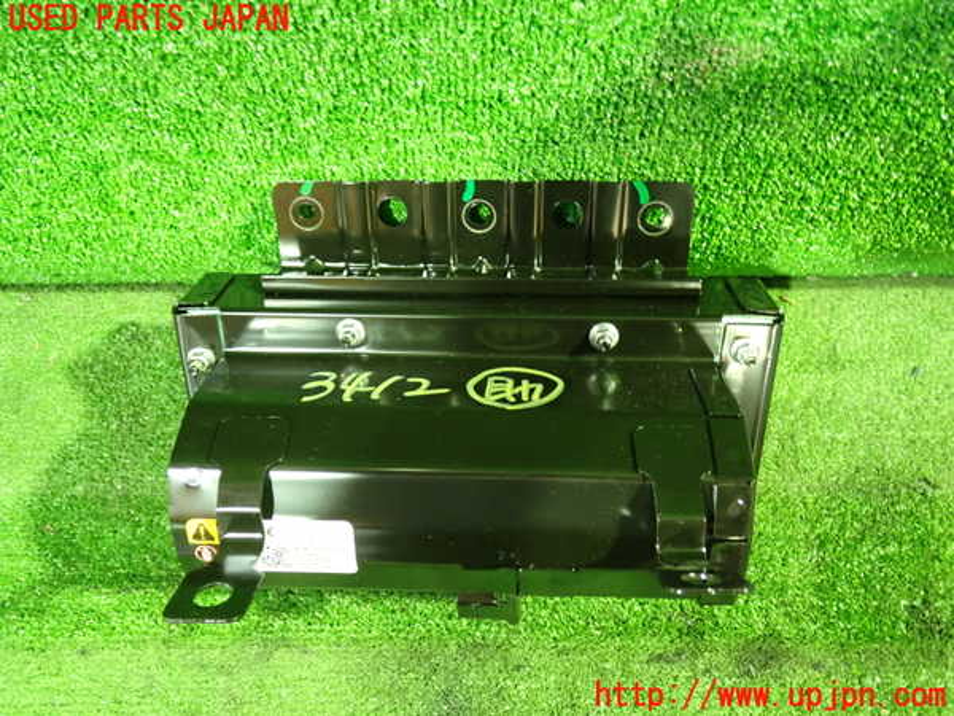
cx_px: 477
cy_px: 358
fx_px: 827
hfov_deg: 60.0
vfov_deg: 46.8
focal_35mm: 30
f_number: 2.3
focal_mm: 5.4
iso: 800
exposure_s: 1/10
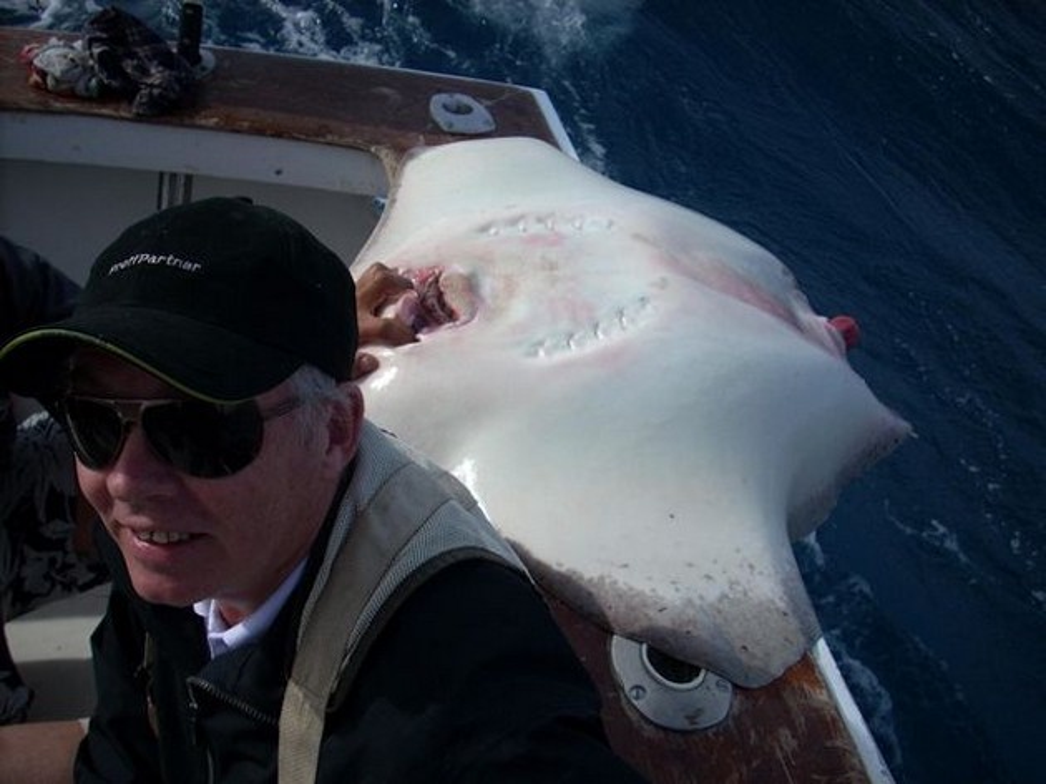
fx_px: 1118
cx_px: 523
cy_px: 392
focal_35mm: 37
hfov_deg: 50.2
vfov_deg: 38.6
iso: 64
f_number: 5.6
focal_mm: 6.2
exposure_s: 1/439
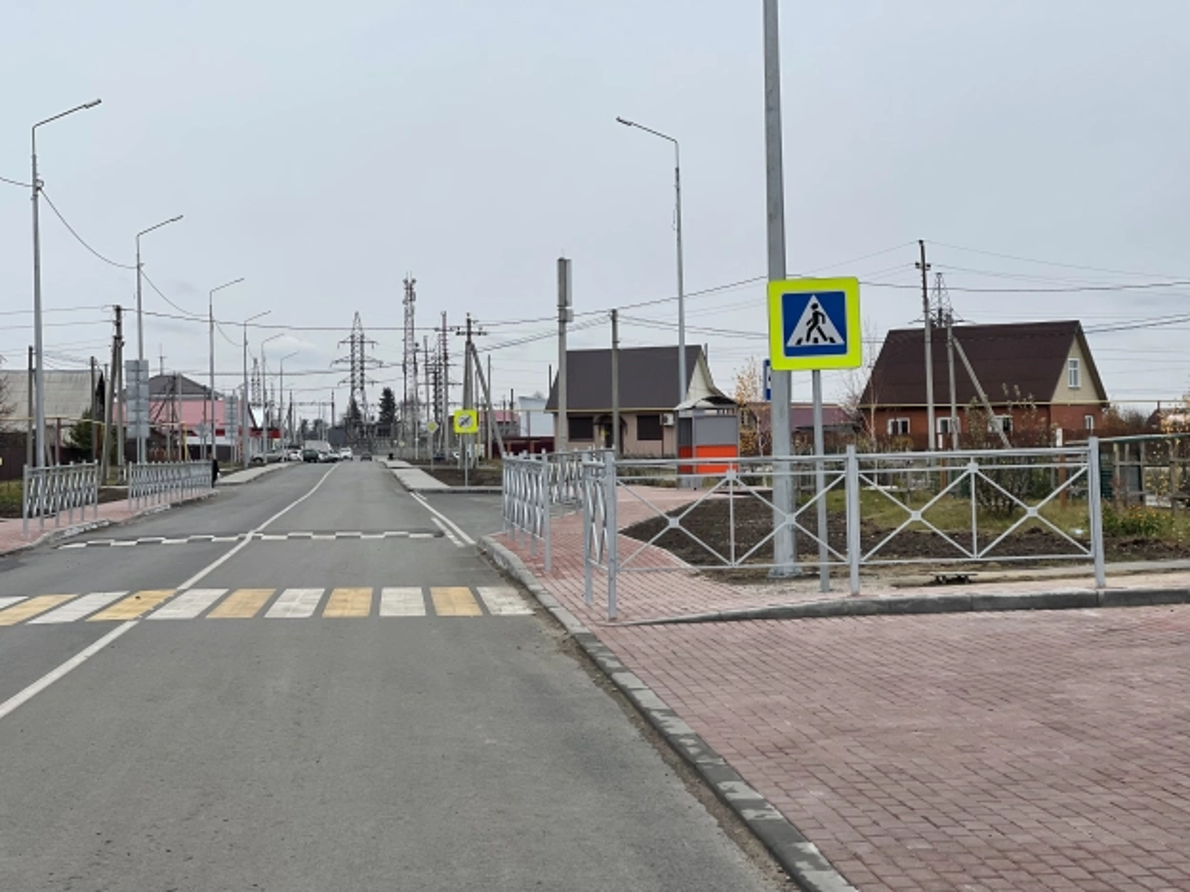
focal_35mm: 64
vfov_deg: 22.9
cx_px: 595
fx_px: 2200
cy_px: 446
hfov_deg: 30.3
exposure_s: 1/449
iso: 20
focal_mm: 7.5
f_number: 2.2
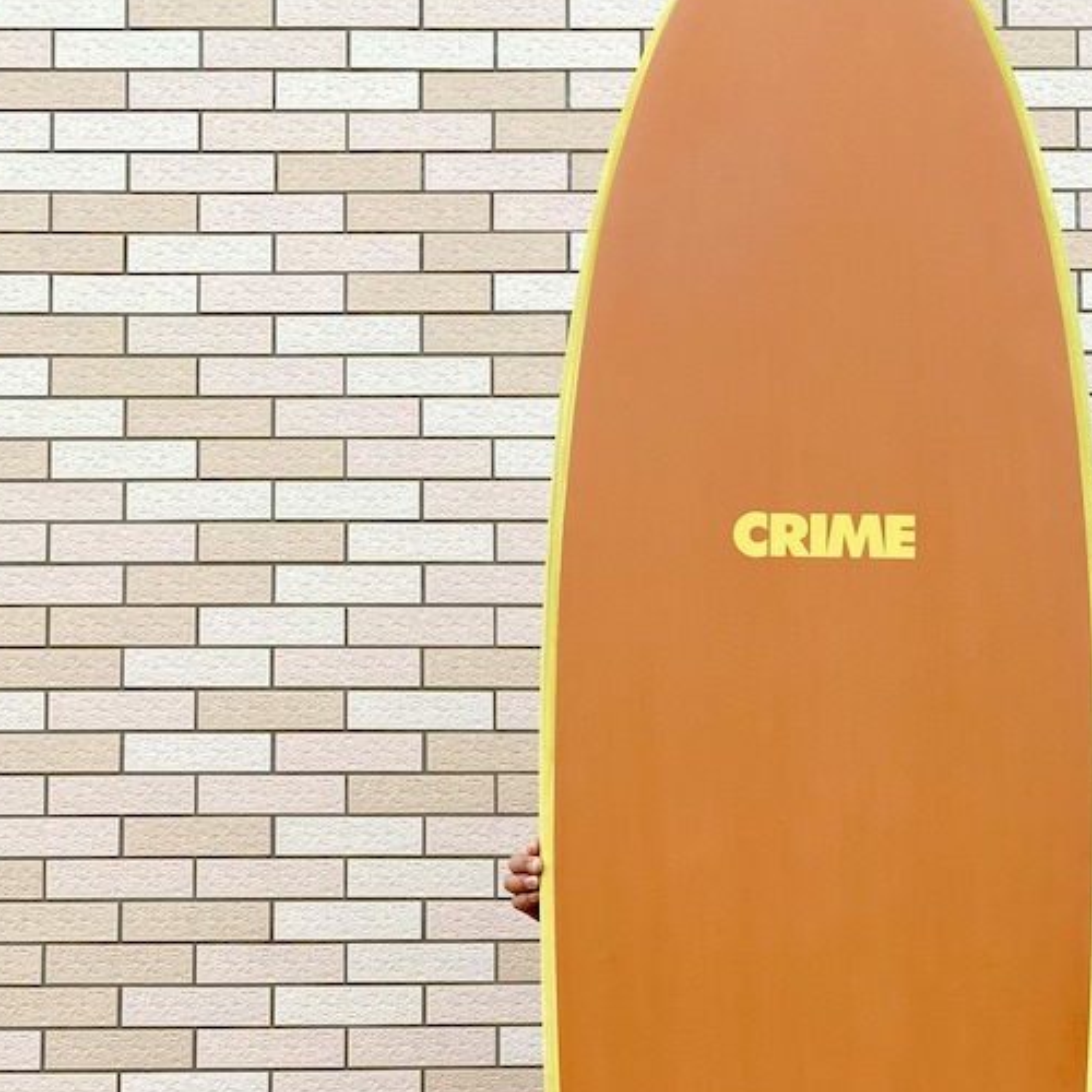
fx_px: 1749
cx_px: 808
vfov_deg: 32.9
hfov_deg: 34.0
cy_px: 986
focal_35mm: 49
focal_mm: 4.25
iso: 100
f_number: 1.8
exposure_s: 1/121
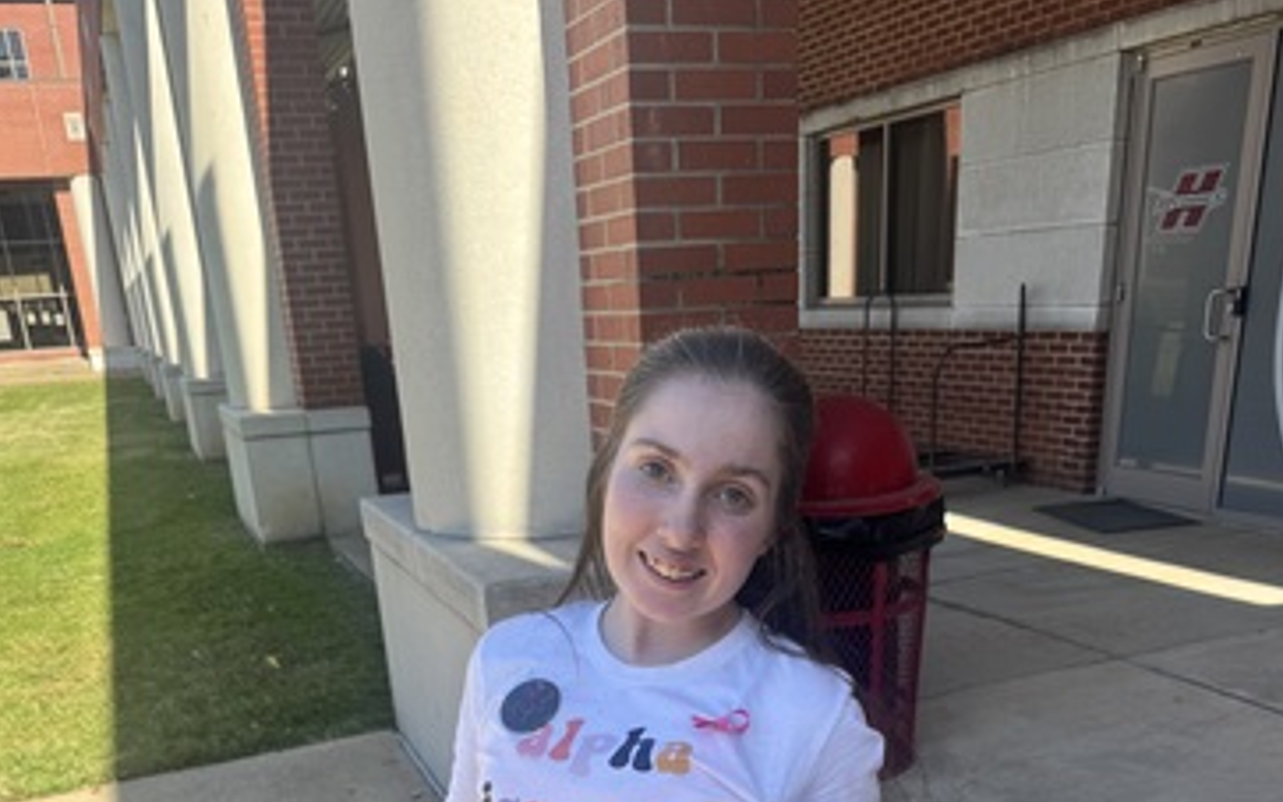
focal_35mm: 35
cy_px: 873
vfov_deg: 32.2
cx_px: 649
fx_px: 1224
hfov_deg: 55.3
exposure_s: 1/1339
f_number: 1.78
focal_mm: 6.76
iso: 80
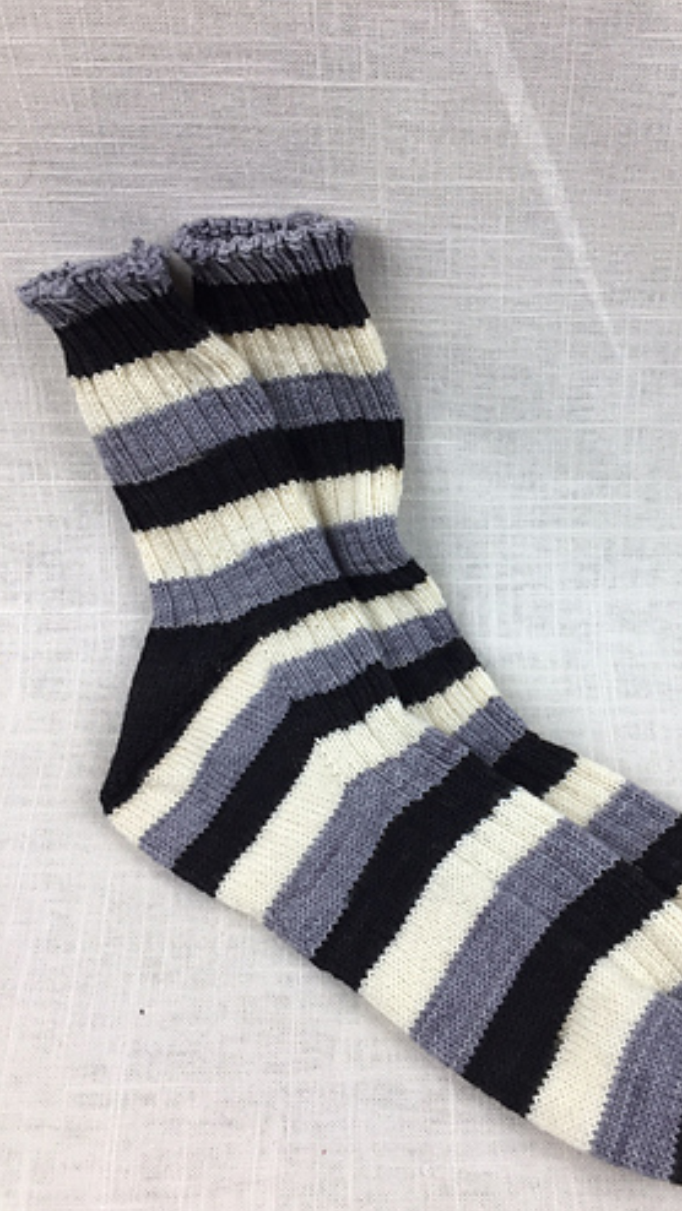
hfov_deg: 36.3
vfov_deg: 61.0
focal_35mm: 32
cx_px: 458
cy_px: 610
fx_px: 1028
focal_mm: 4.15
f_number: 2.2
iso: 40
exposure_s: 1/120
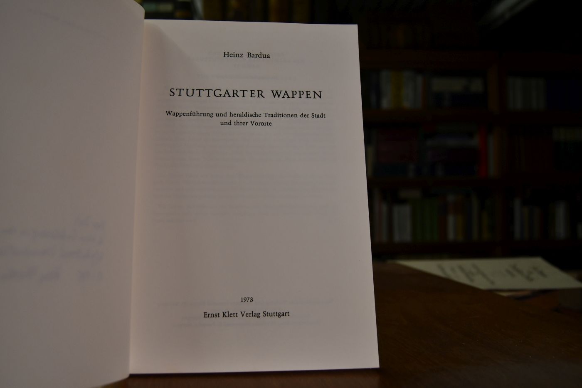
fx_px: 533
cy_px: 194
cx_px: 291
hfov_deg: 57.2
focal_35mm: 33
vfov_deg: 40.0
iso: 400
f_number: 5
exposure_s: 1/250
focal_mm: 22
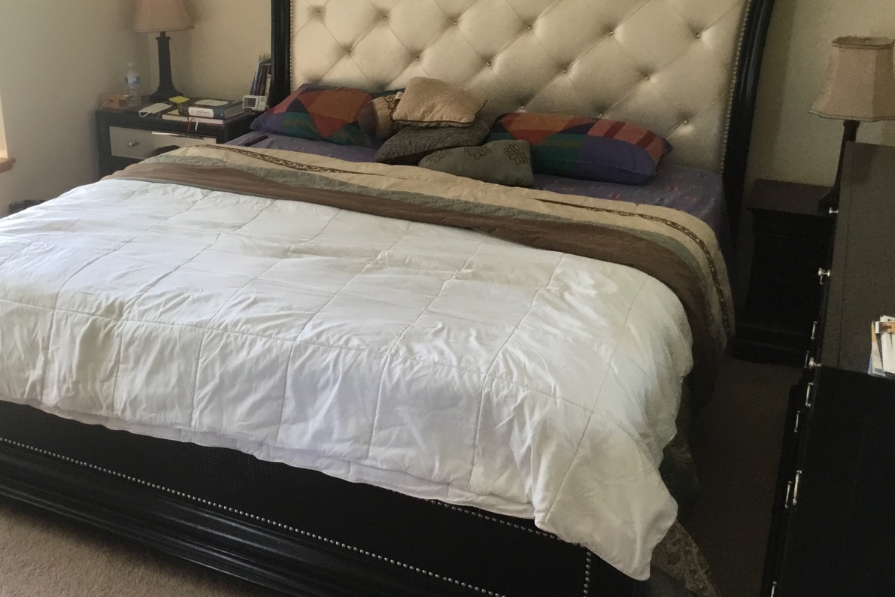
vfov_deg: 34.0
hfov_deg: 49.2
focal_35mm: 39
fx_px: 970
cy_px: 211
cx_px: 354
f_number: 2.4
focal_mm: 3.3
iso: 50
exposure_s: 1/30
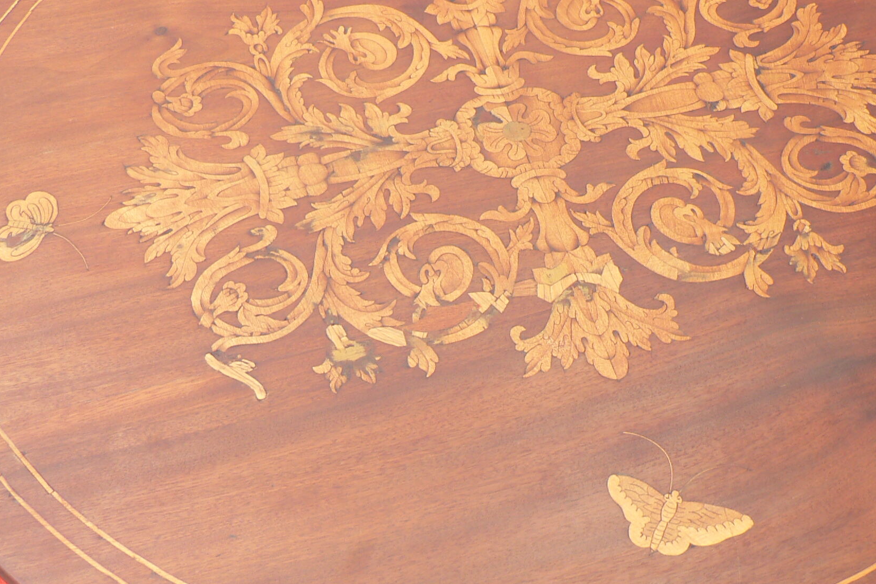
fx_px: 1411
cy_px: 294
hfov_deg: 34.3
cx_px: 541
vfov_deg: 23.4
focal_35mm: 58
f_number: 2.8
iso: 80
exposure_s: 1/125
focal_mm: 6
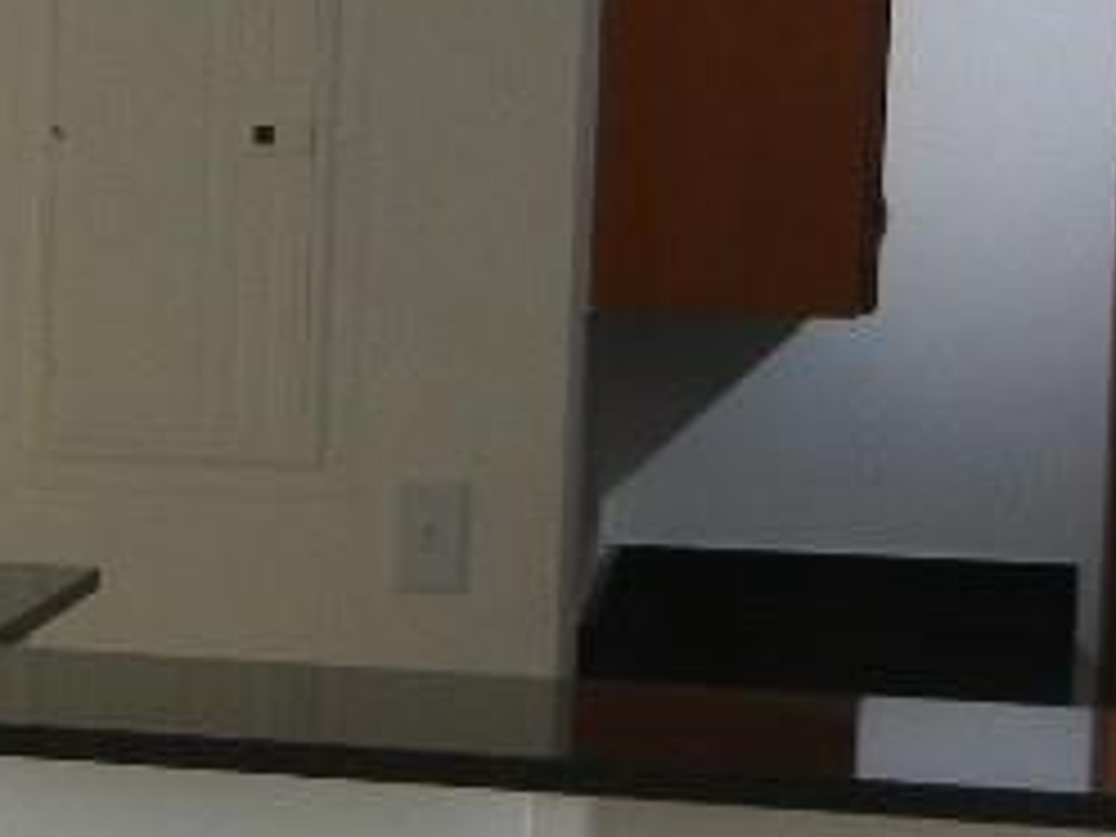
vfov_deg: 12.0
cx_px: -698
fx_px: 3998
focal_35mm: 124
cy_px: 450
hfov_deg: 14.5
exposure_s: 1/47.2
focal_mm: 5.4
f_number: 3.5
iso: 160
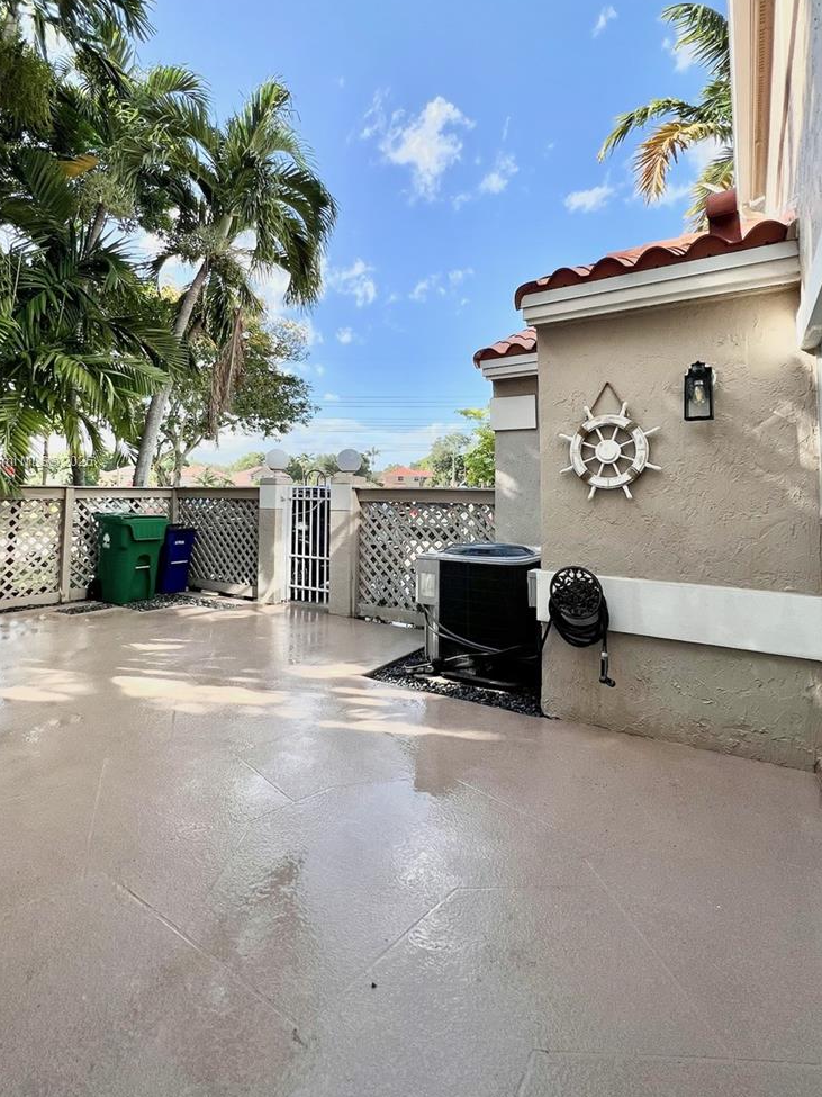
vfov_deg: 93.7
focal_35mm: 16
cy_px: 462
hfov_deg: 78.1
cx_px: 394
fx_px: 507
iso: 32
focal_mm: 1.57
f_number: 1.8
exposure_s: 1/827
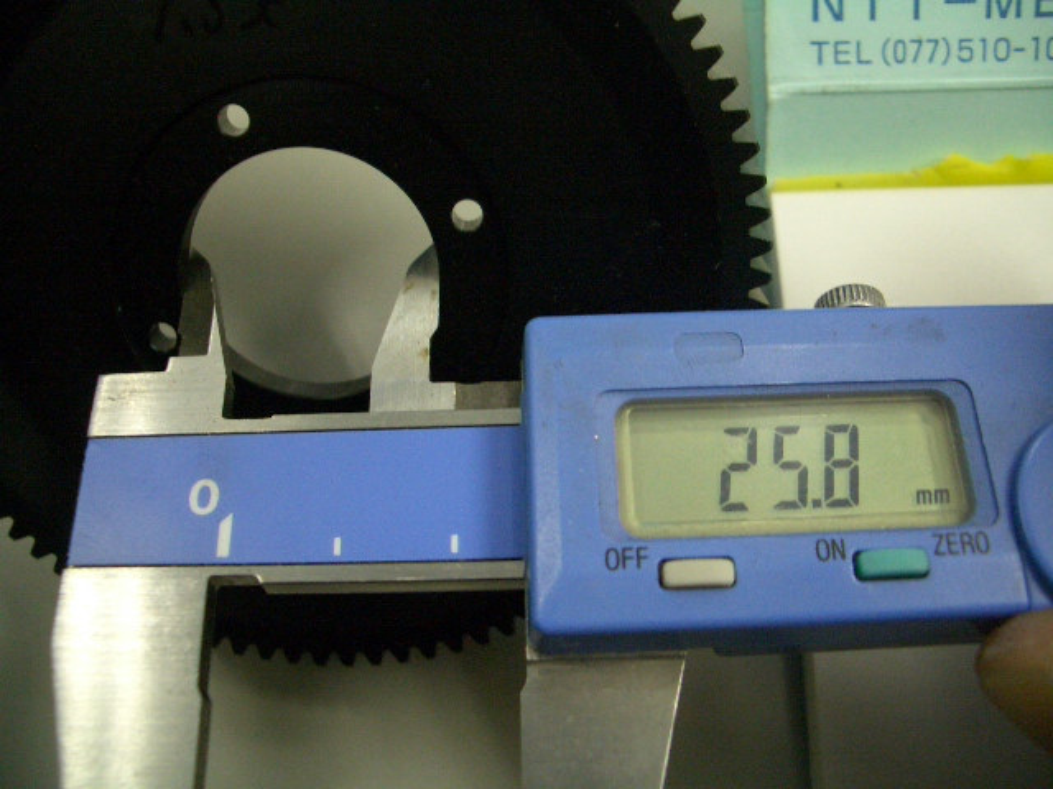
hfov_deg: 52.6
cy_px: 394
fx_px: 1065
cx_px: 526
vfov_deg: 40.7
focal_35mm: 35
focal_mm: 5.8
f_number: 2.6
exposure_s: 1/40
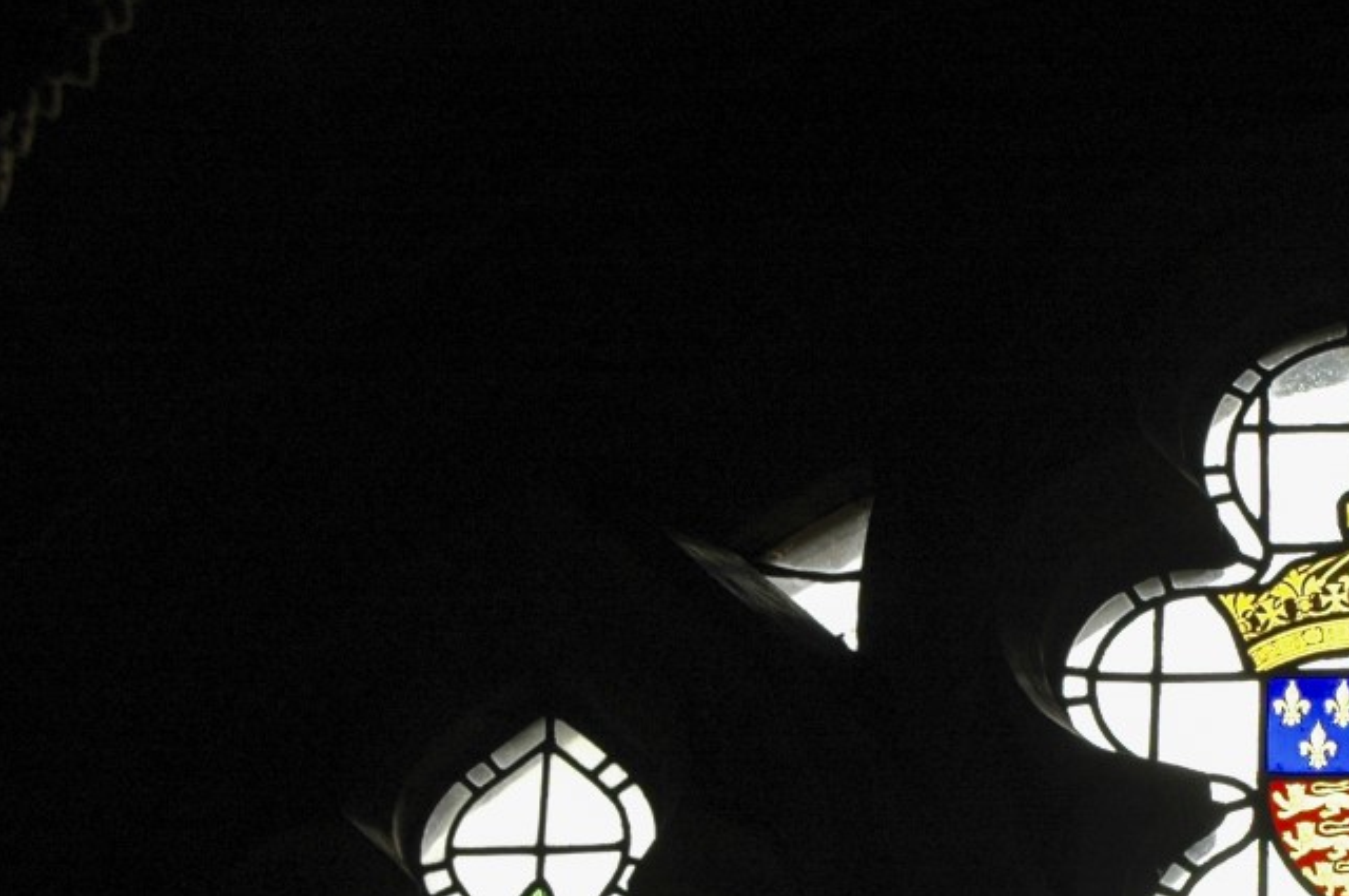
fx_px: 4988
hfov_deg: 15.1
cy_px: 978
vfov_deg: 10.2
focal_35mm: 133
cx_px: 1338
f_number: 9
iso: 200
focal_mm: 35
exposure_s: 1/320
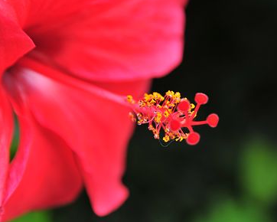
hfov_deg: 19.7
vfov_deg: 15.9
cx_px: 153
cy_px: 107
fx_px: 796
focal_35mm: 97
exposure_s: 1/320
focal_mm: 50
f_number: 4
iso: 200
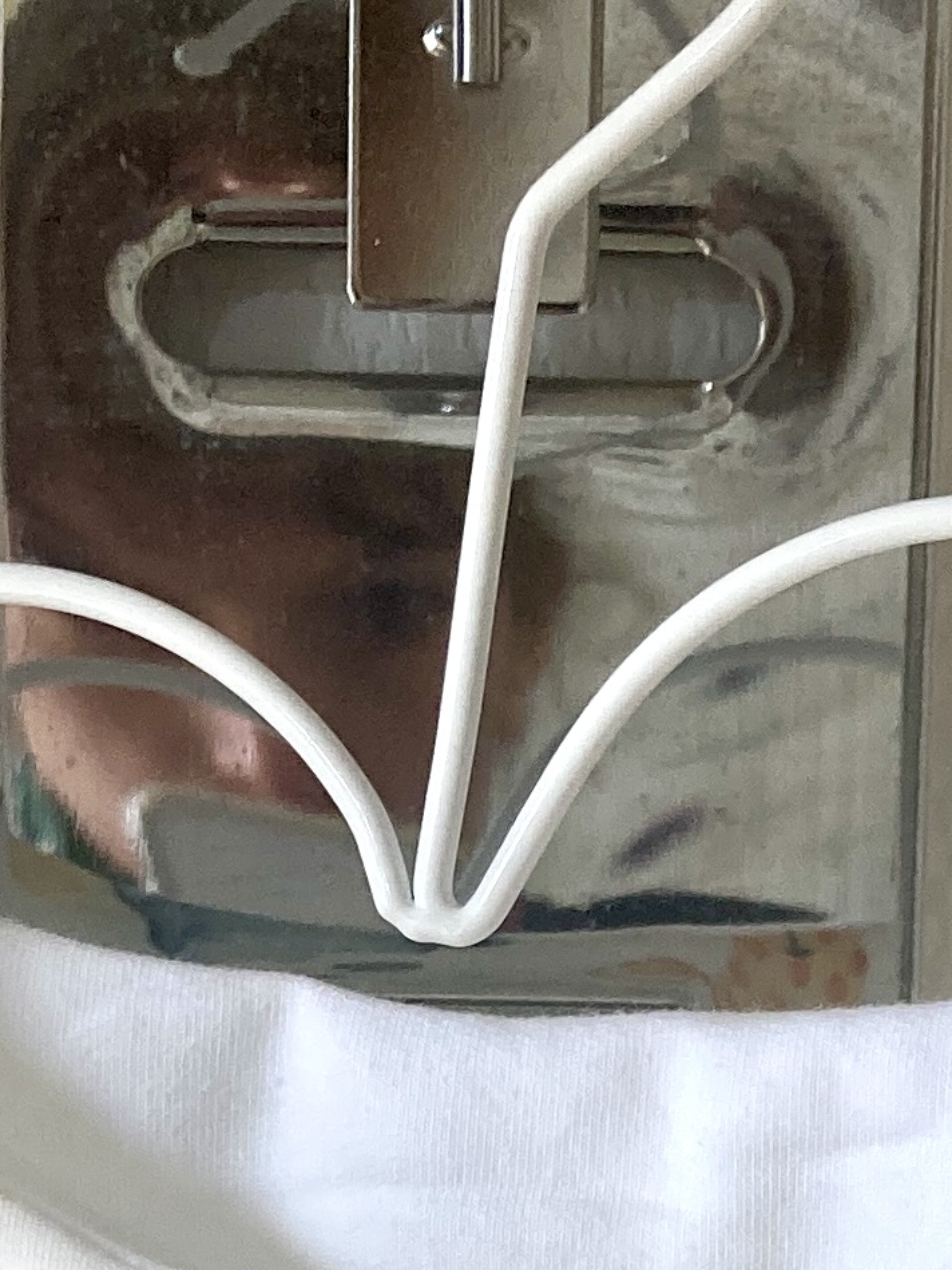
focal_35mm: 119
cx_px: 590
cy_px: 1692
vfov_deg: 15.7
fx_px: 4363
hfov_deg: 12.4
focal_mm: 3.99
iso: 50
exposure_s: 1/100
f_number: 1.8
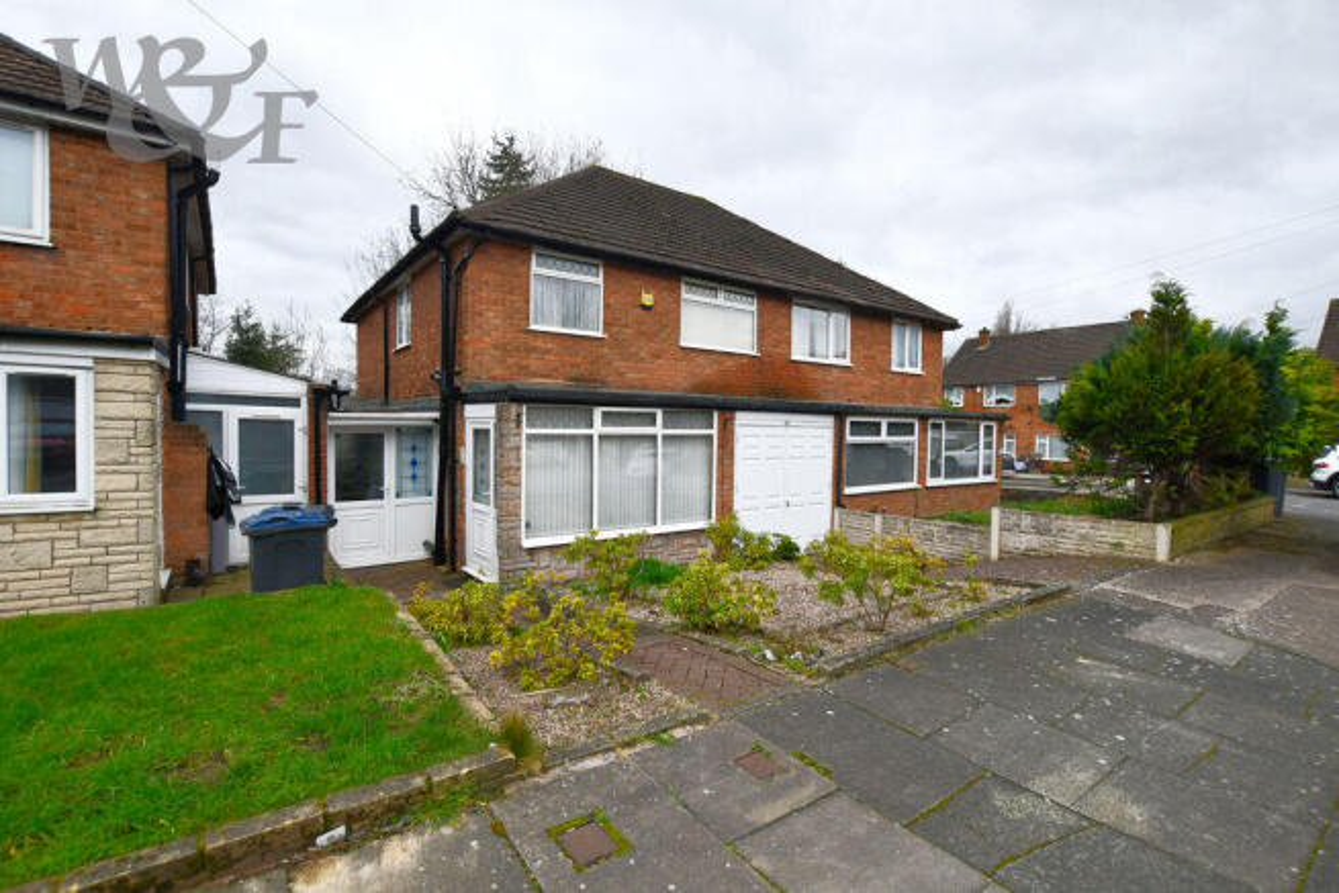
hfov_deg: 96.7
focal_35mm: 16
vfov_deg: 73.8
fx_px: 595
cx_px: 670
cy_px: 446
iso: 360
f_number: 5.6
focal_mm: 11
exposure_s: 1/250
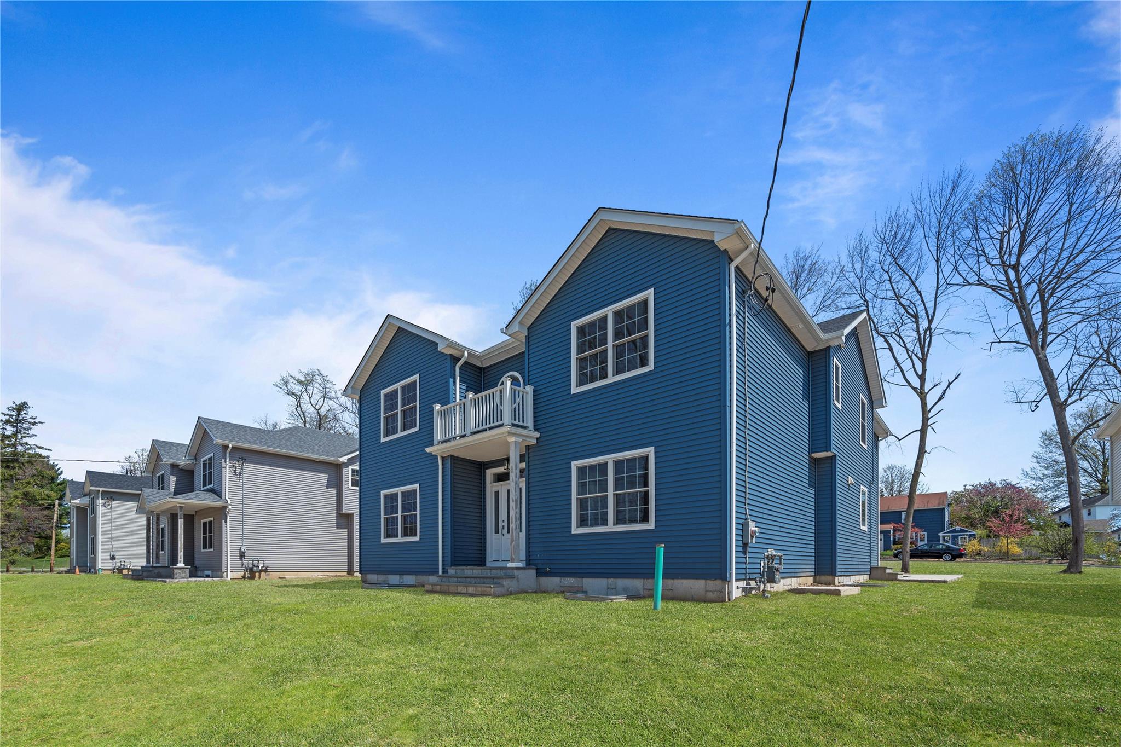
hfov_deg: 96.7
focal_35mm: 16
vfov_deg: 73.7
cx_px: 560
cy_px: 374
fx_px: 498
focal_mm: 16
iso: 400
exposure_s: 1/640
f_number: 8
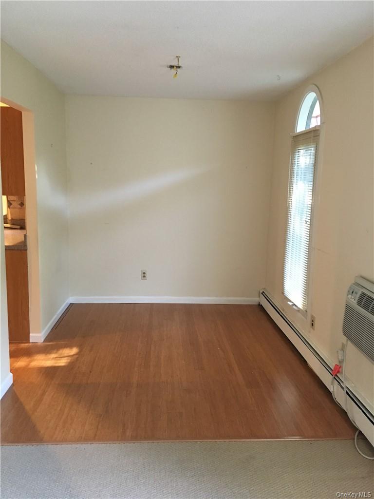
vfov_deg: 61.7
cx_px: 187
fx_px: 418
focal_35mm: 29
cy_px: 250
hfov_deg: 48.2
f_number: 2.2
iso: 200
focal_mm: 4.15
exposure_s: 1/15
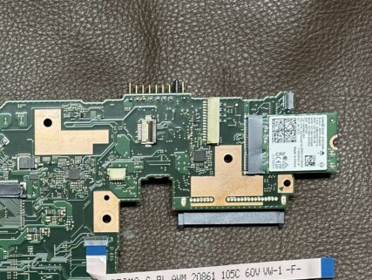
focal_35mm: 115
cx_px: 0
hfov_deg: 16.7
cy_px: 324
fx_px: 1237
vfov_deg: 12.6
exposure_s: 1/33
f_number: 1.78
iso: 200
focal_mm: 6.86
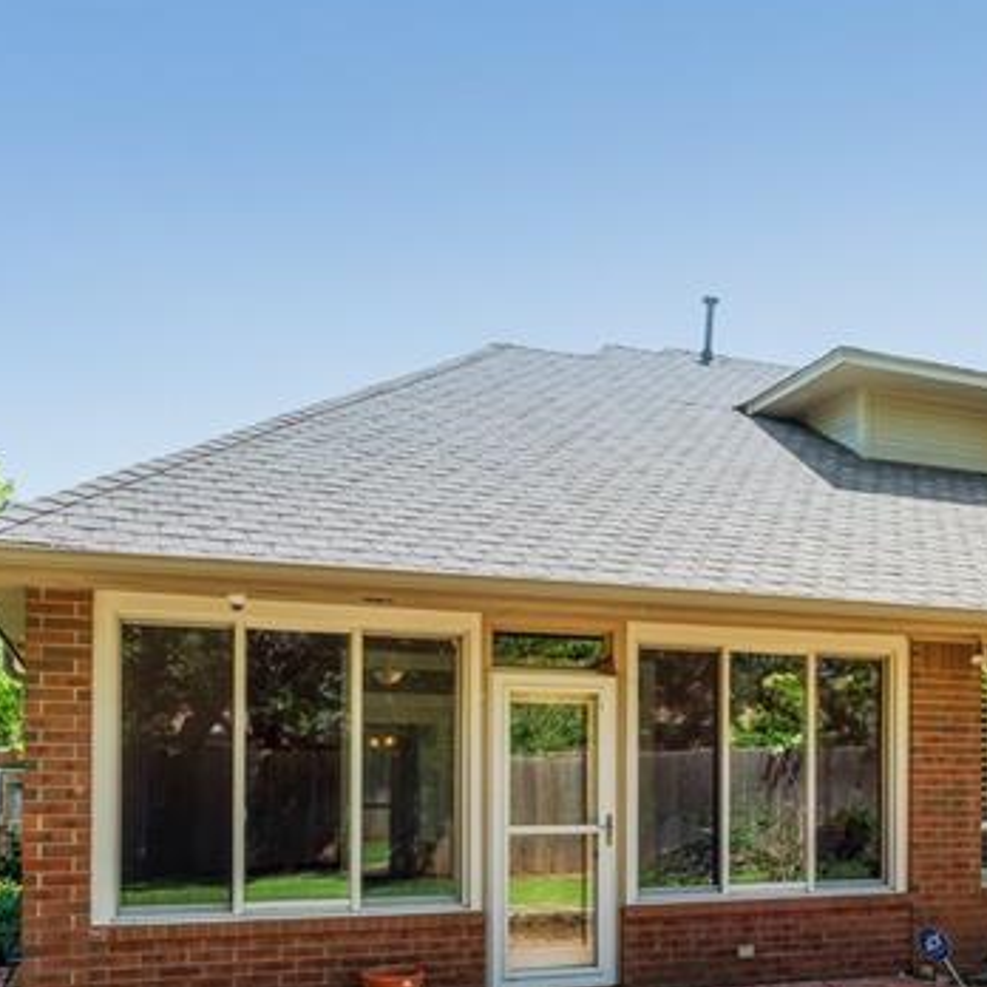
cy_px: 794
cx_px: 754
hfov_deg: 40.5
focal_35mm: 40
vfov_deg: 40.1
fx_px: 1290
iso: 200
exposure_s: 1/250
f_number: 7.1
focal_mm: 16
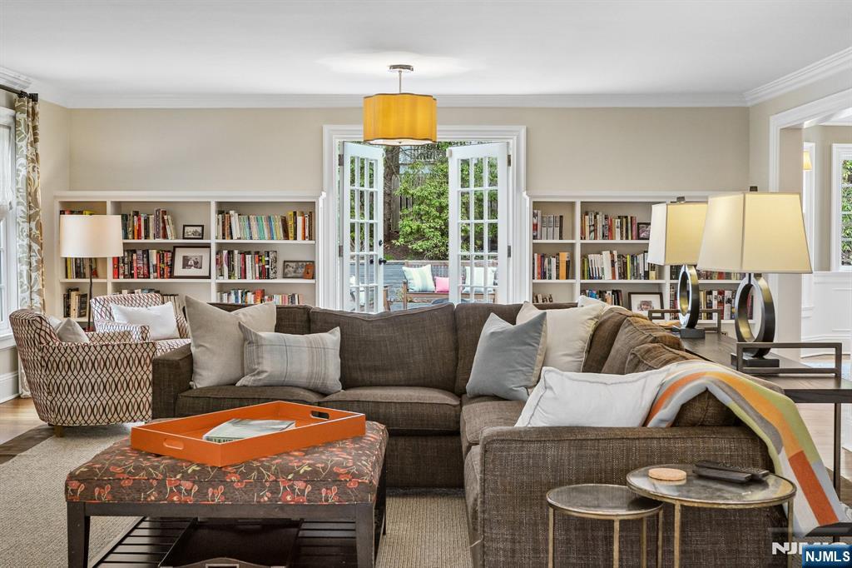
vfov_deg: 31.9
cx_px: 426
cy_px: 284
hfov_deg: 46.4
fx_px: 994
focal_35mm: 42
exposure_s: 1/80
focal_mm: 28
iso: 1000
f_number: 8
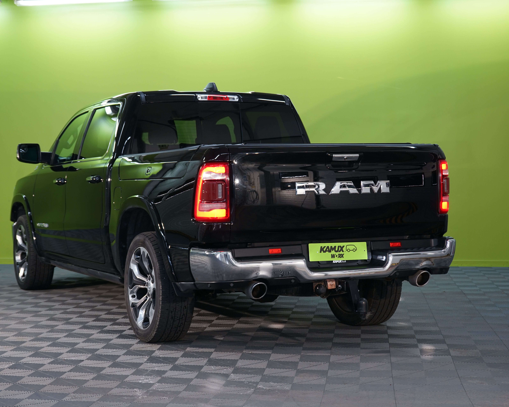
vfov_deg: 23.5
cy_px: 202
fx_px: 979
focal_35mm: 65
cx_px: 215
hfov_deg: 29.1
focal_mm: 57
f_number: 6.3
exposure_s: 1/13
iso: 400
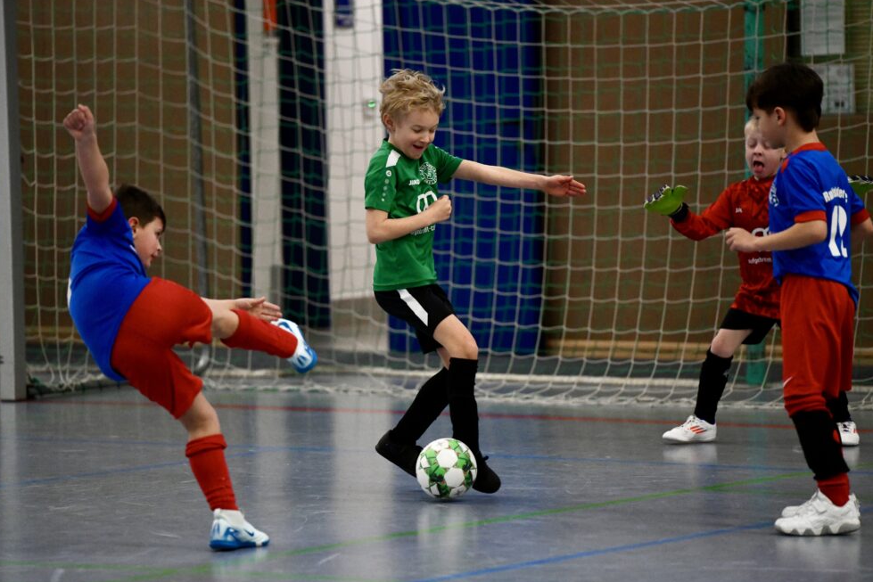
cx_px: 434
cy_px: 292
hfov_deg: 10.1
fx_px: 4947
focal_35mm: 204
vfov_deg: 6.7
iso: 8000
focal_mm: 195
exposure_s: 1/1600
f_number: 2.8
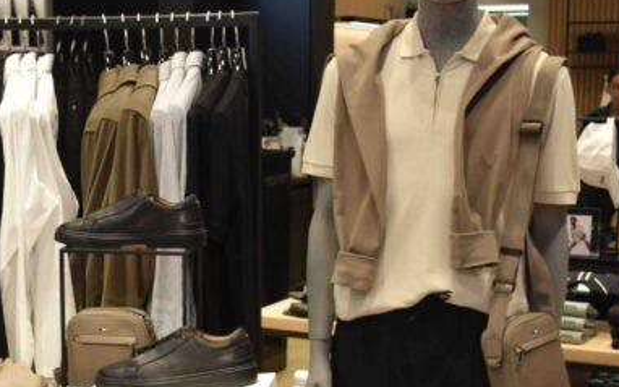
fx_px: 810
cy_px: 301
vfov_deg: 26.5
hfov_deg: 40.8
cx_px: 164
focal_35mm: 48
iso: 400
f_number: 5
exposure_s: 1/100
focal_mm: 20
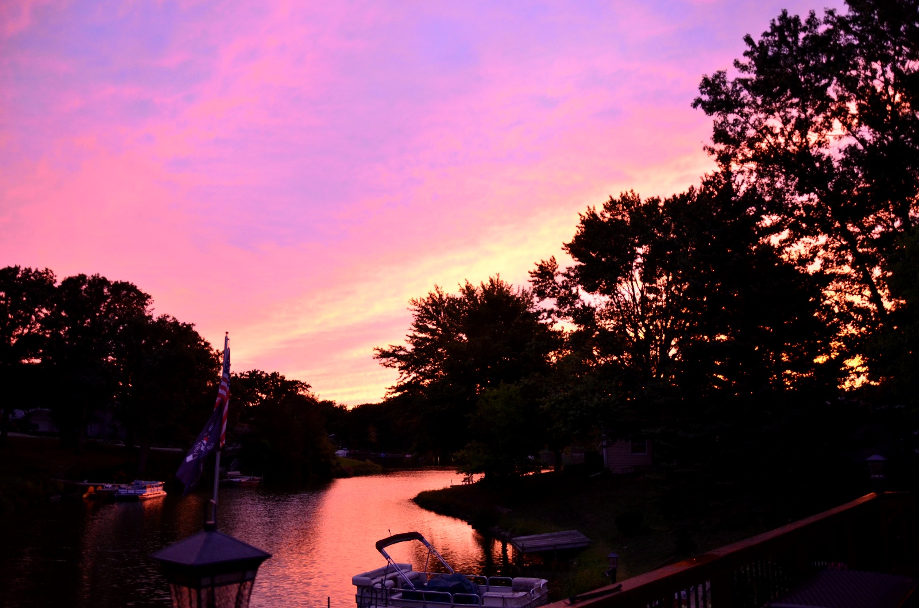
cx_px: 460
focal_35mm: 27
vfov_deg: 47.7
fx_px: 688
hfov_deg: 67.5
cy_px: 304
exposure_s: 1/50
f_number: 3.5
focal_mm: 18
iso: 800
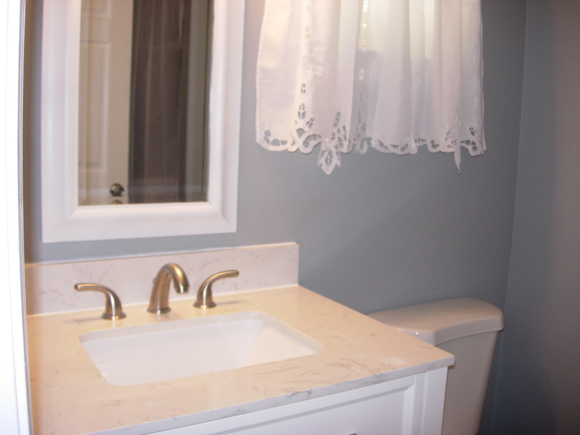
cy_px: 218
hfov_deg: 49.0
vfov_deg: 37.7
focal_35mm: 38
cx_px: 290
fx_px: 637
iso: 79
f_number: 2.8
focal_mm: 7.8
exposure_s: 1/32
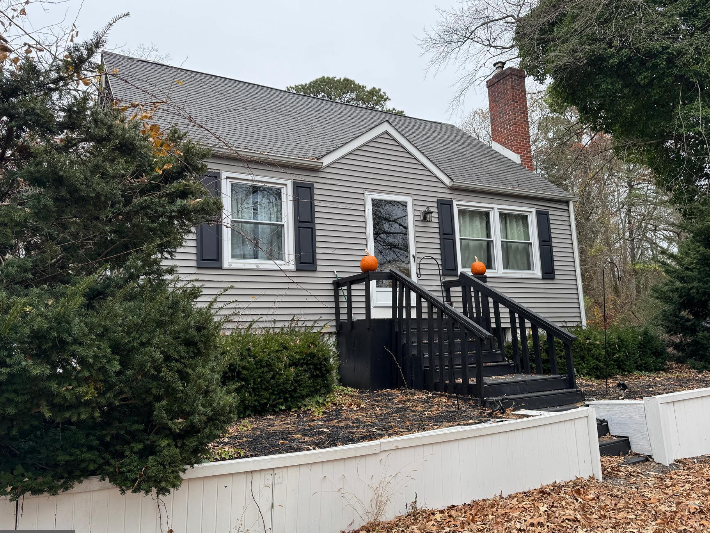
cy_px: 262
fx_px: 554
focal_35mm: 27
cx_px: 377
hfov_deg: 65.3
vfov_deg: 51.4
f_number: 1.78
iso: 80
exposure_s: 1/325
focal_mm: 6.76
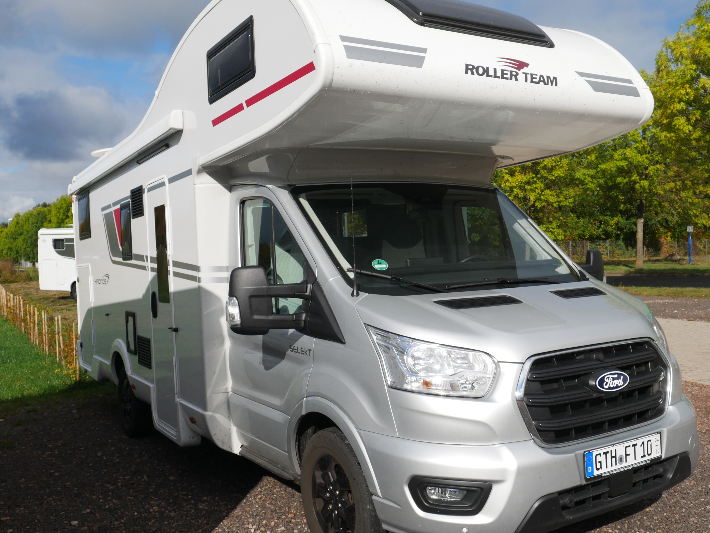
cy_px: 257
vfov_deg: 43.0
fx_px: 677
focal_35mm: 33
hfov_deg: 55.3
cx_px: 377
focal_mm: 15
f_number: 9
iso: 200
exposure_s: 1/500
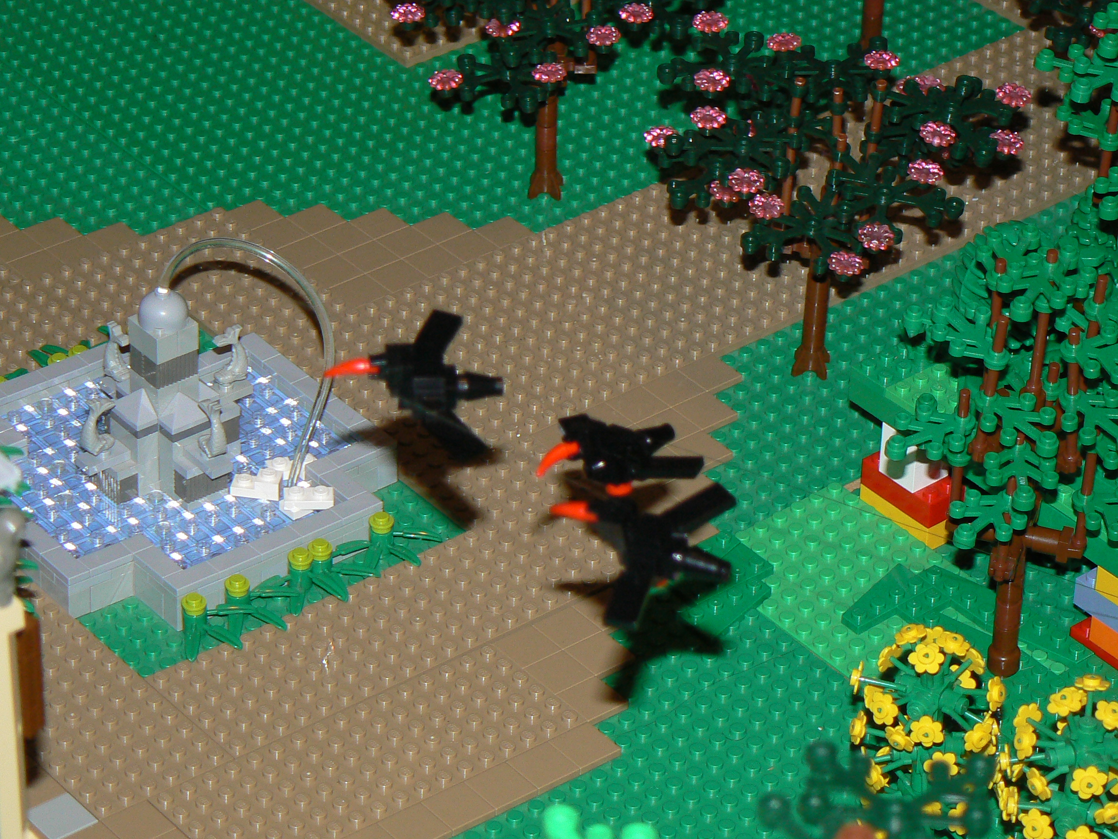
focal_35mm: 133
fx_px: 4296
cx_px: 559
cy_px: 420
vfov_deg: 11.1
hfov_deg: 14.8
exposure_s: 1/25
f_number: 3.2
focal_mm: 18.2
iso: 100
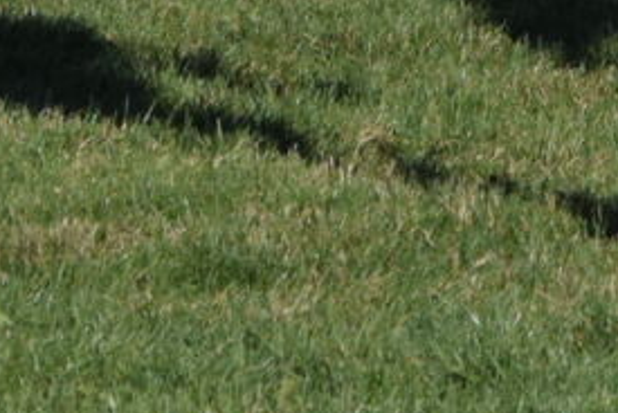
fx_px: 23113
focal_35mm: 1345
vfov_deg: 1.0
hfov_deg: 1.5
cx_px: 1055
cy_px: -855
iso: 1600
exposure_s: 1/1250
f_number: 14
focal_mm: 140
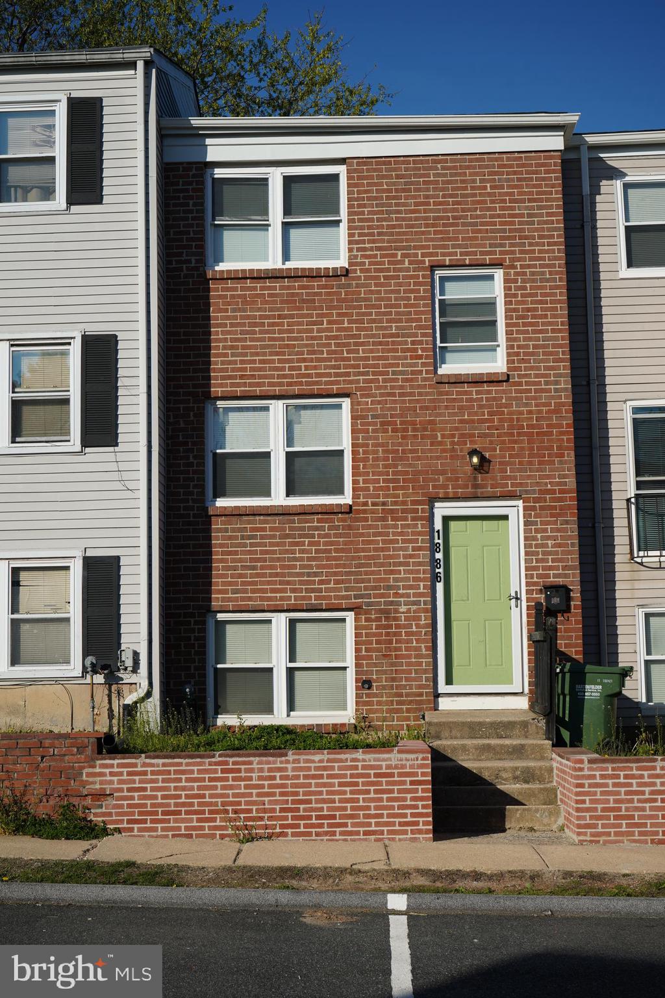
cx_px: 332
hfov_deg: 26.5
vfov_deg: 38.9
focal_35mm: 51
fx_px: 1413
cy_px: 499
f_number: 8
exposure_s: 1/500
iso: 100
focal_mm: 51
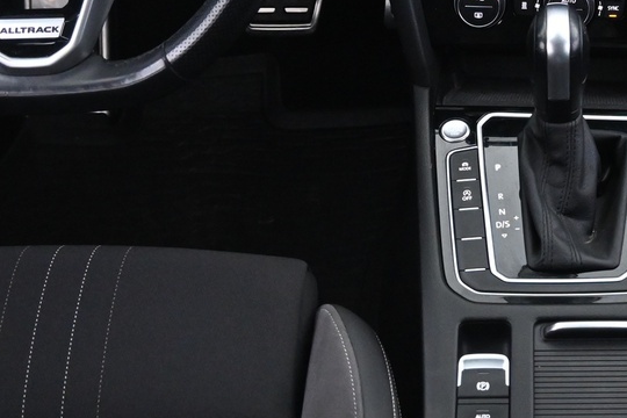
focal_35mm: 81
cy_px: 59
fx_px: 1411
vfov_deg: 16.7
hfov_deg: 24.4
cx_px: 550
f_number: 3.5
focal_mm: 18
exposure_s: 1/30
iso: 2500
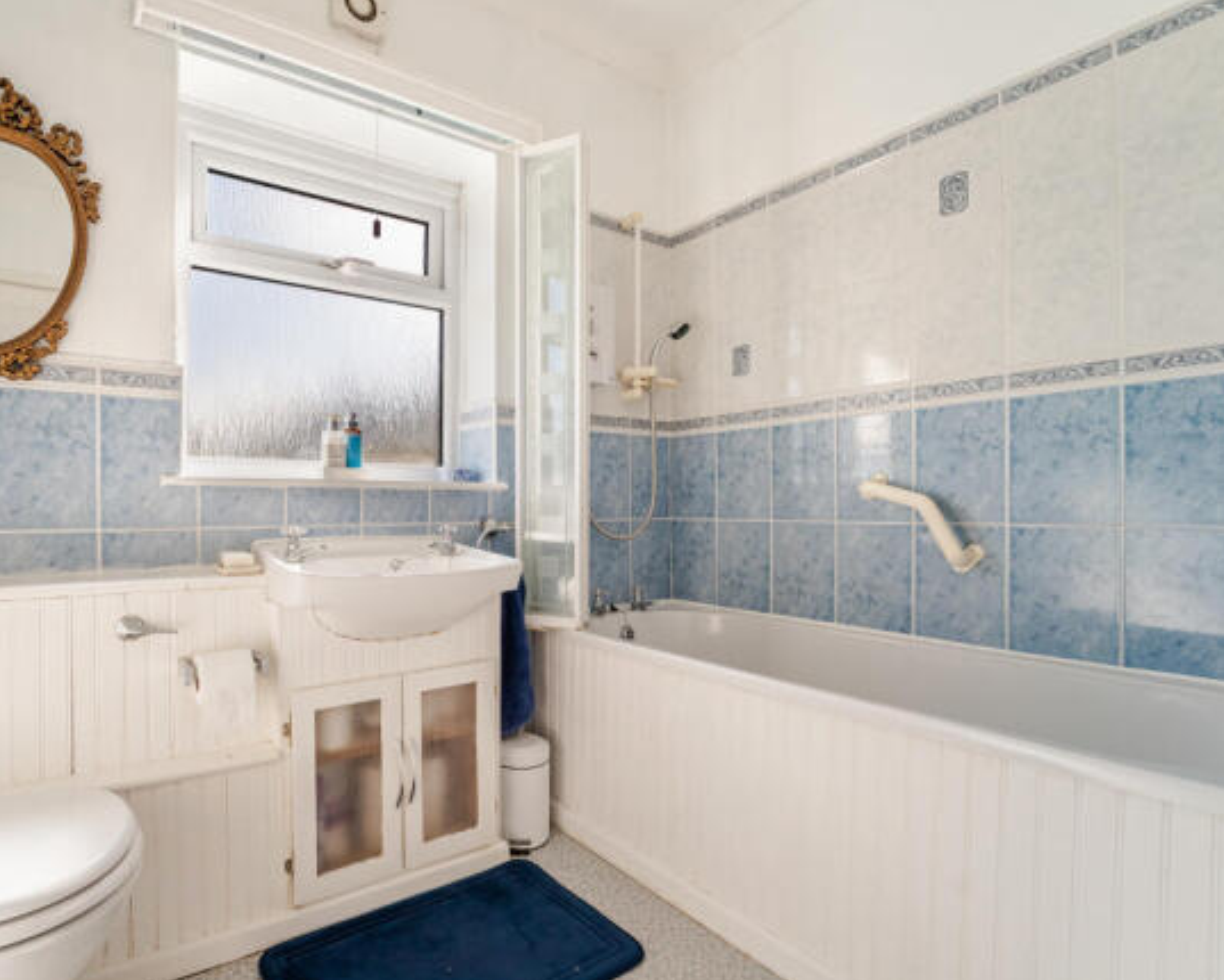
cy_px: 491
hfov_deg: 91.8
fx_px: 580
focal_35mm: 16
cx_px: 485
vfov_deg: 80.4
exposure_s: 1/1000
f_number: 6.3
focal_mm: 14
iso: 320
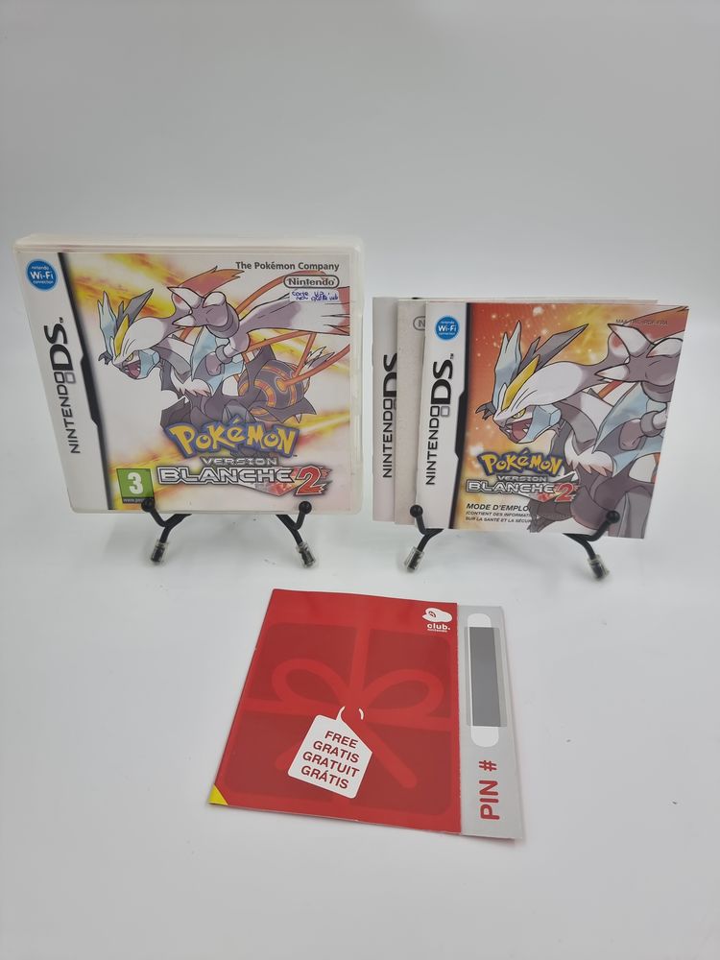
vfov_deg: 71.6
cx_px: 360
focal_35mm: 24
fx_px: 666
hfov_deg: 56.8
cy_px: 480
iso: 50
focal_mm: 6.7
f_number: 1.8
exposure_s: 1/148
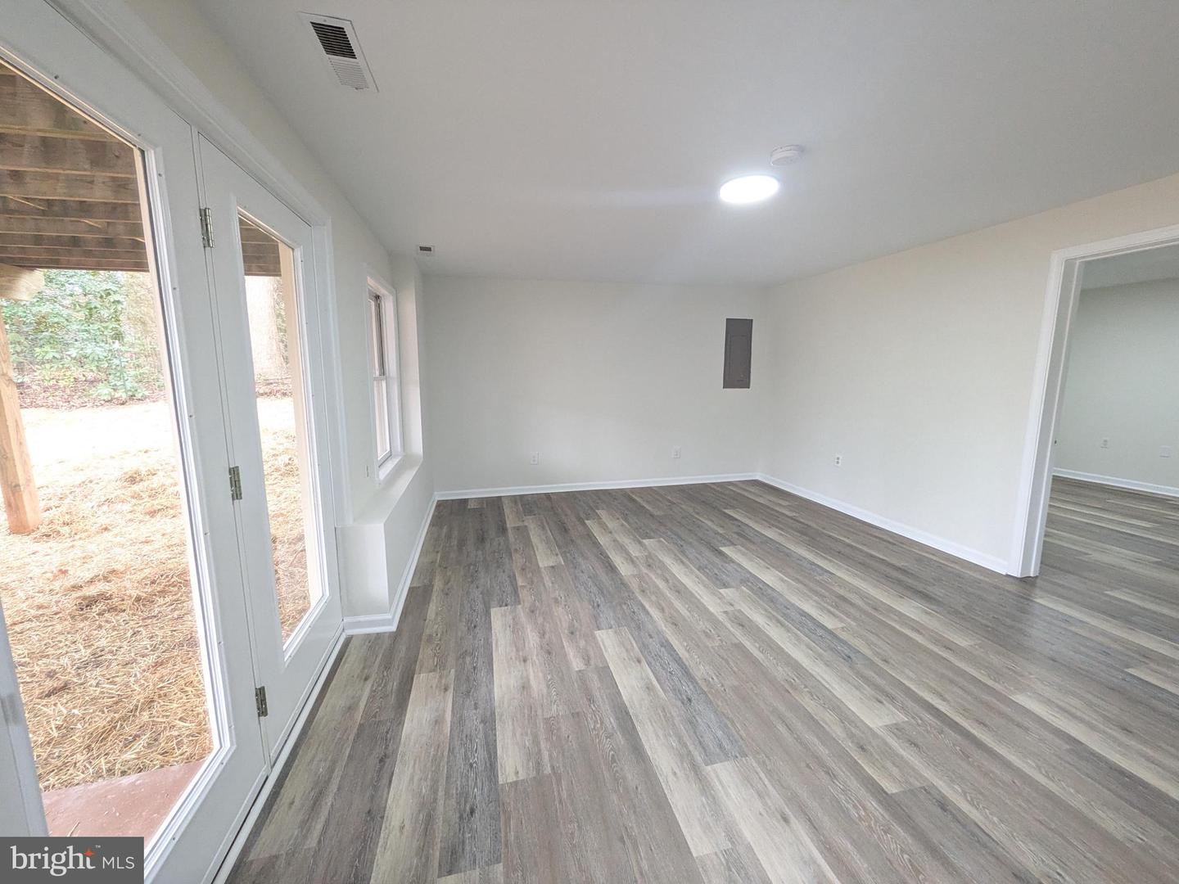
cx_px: 590
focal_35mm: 14
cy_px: 442
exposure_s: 1/60
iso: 341
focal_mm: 1.83
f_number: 2.2
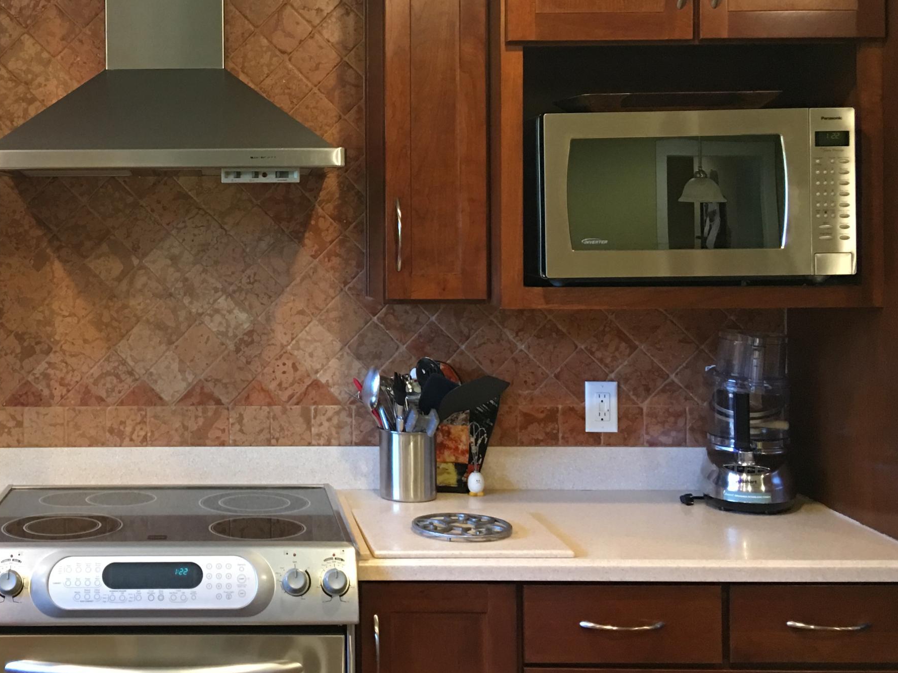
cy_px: 235
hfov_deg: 37.8
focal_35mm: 49
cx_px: 209
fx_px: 1271
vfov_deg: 29.5
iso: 80
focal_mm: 4.15
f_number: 2.2
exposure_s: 1/15
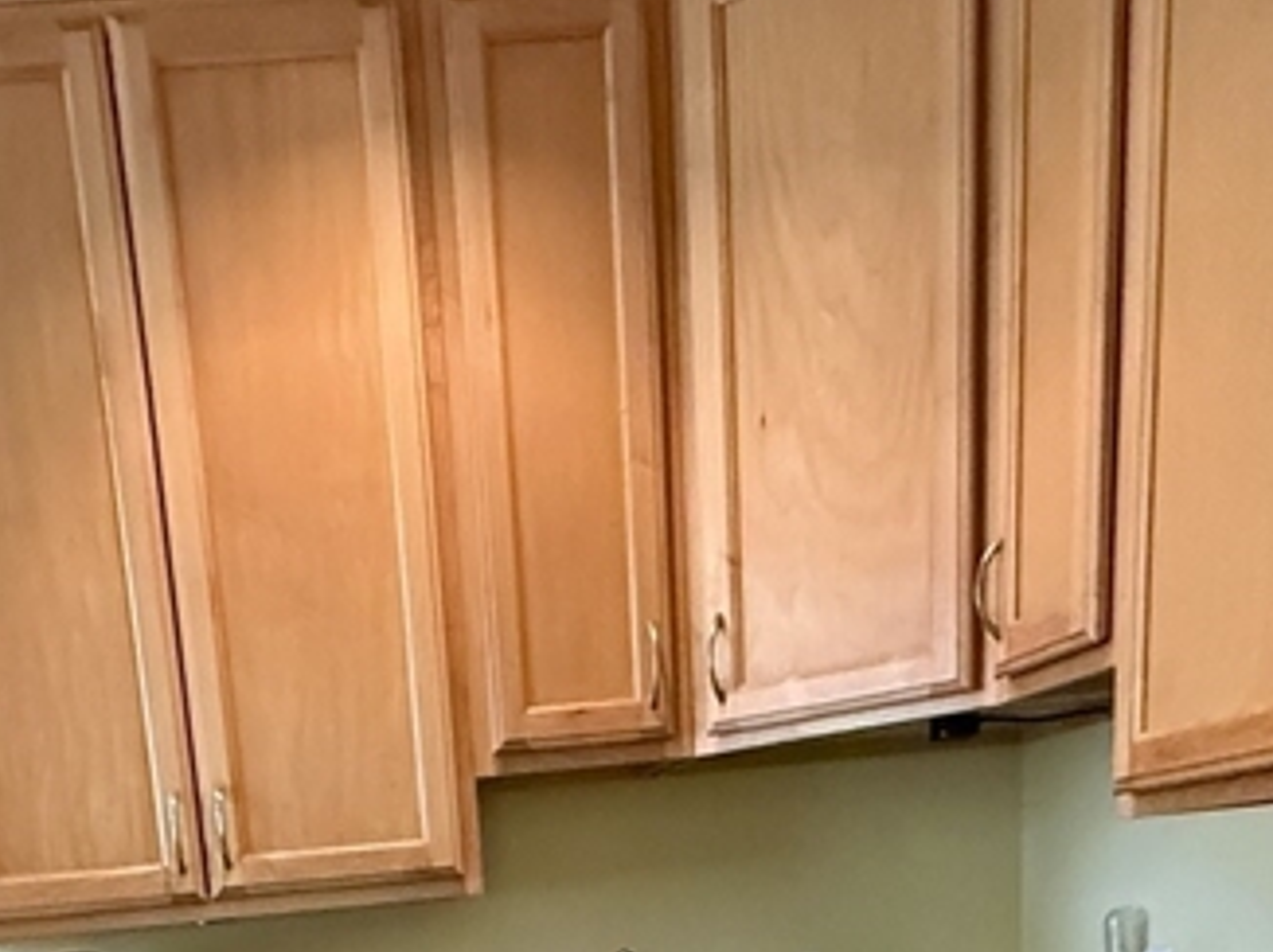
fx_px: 1617
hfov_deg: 42.3
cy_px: 1397
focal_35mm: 44
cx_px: 414
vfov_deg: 25.5
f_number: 2.2
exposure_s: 1/60
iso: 800
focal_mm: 2.22
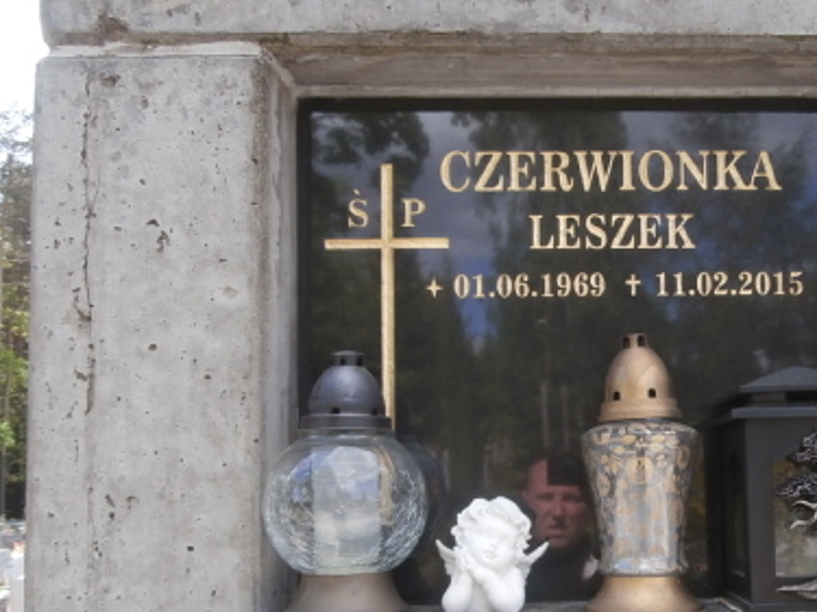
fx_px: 967
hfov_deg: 44.4
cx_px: 601
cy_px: 429
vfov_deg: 34.6
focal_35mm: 41
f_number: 3
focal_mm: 4.2
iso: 100
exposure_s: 1/250
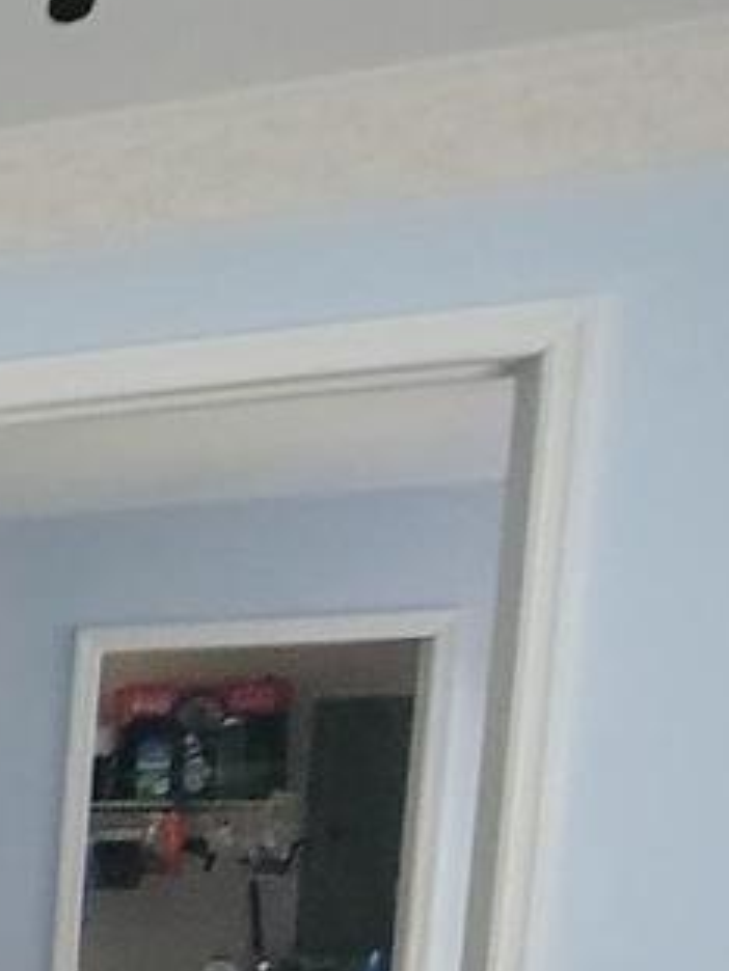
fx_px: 1797
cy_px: 1145
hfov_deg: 14.8
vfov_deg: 27.0
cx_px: -997
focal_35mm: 64
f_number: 2.2
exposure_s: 1/24
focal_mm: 2.2
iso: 1000
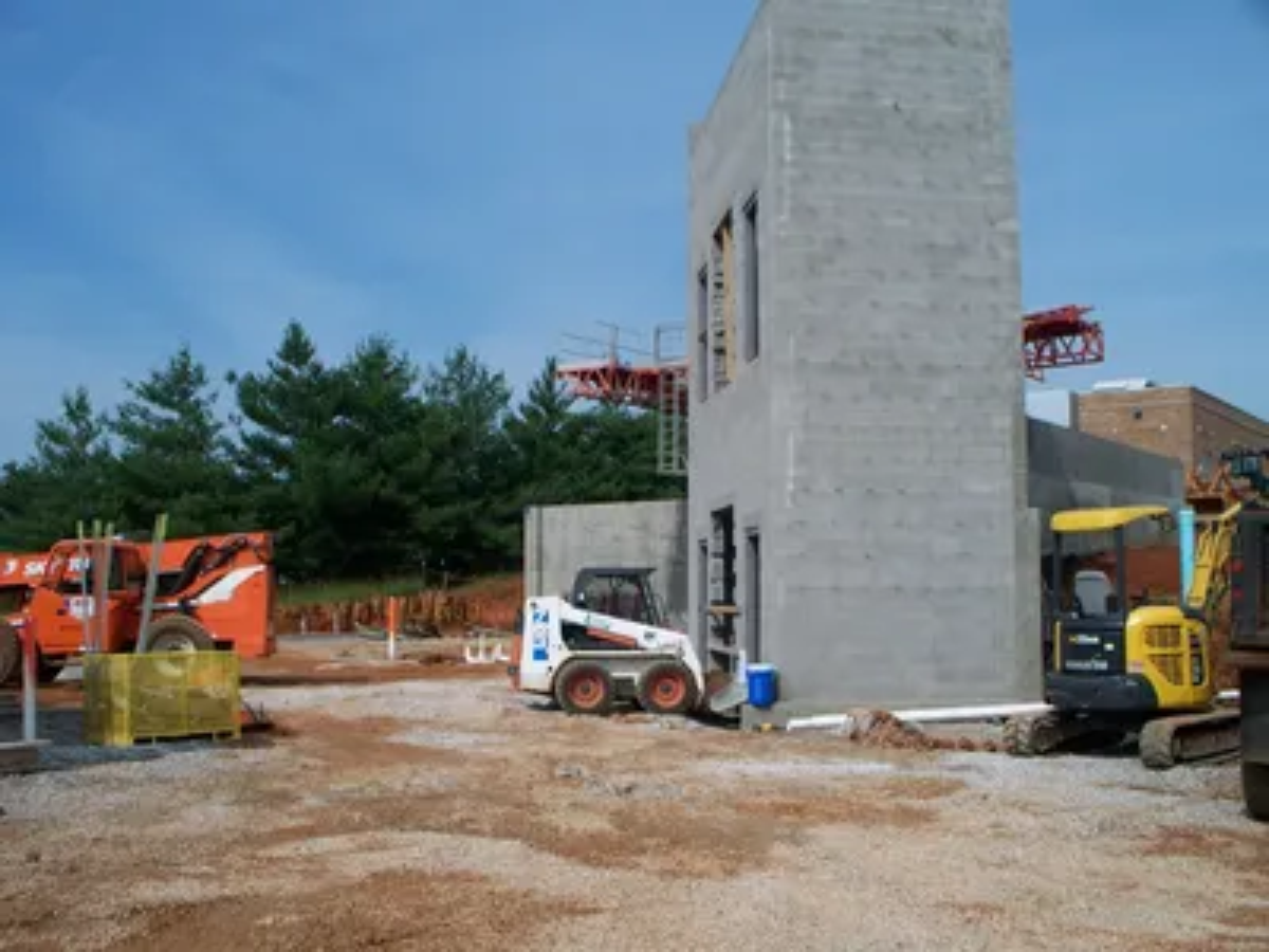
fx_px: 1320
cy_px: 476
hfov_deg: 51.4
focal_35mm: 36
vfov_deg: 39.7
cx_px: 634
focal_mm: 7.54
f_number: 5
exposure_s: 1/500
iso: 64
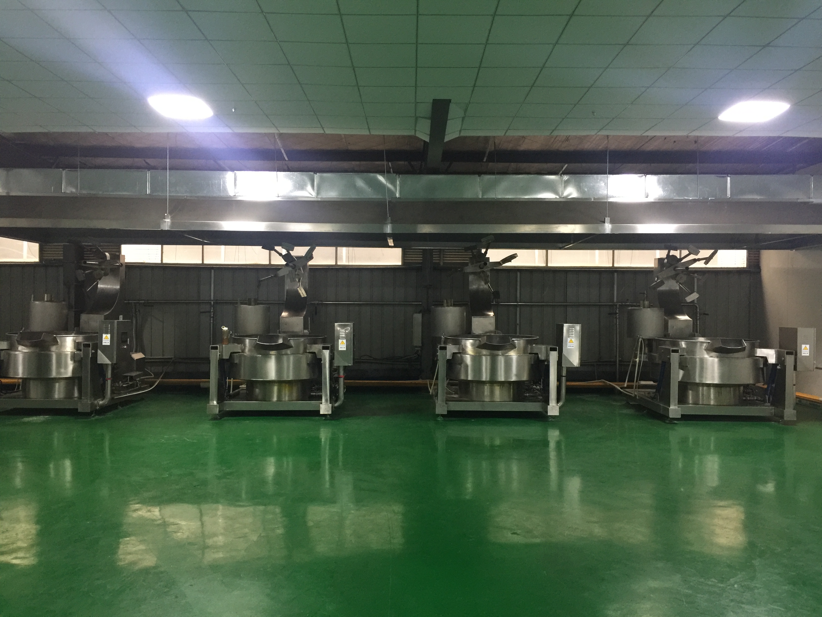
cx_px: 411
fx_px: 689
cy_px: 308
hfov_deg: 61.7
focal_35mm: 29
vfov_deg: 48.2
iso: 125
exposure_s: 1/10
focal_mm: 4.15
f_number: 2.2
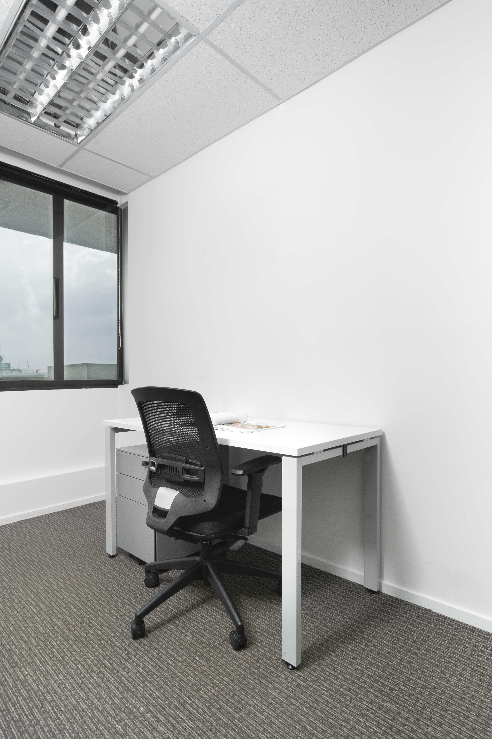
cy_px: 370
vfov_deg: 84.0
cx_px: 246
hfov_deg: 61.9
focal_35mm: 20
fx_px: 410
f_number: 11
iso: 125
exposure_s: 1/80
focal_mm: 20
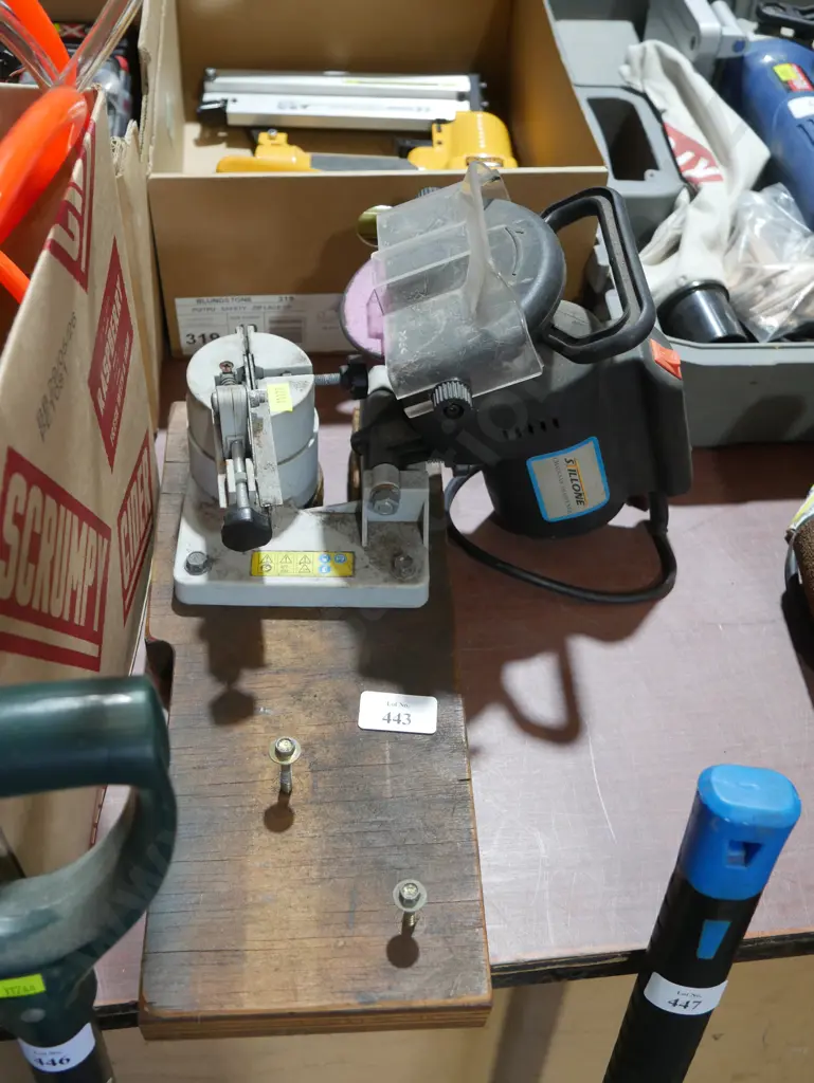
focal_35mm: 36
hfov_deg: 39.7
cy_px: 542
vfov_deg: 51.3
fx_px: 1128
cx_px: 407
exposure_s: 1/60
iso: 640
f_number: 4
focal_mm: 18
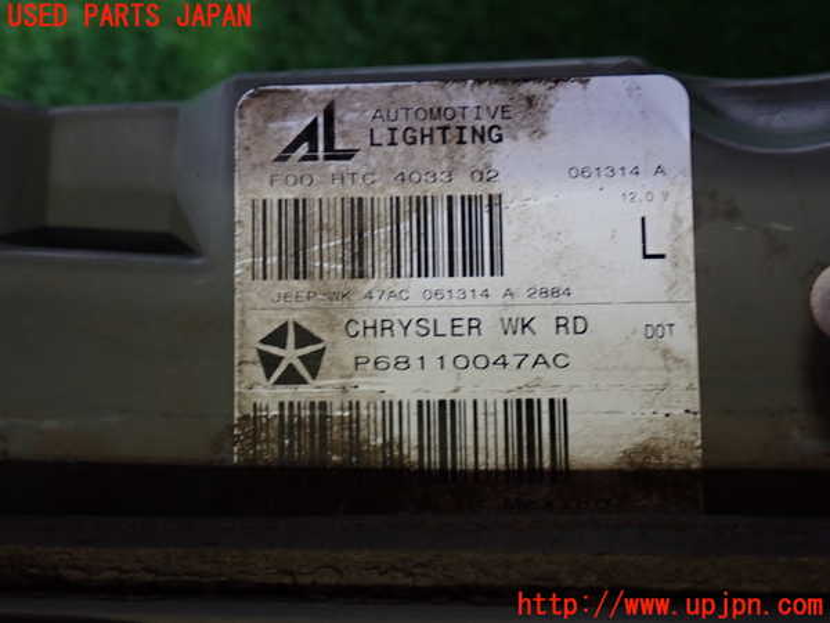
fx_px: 1199
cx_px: 415
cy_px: 312
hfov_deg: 38.2
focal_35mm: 50
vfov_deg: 29.1
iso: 400
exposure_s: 1/50
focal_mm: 9.01
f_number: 3.2
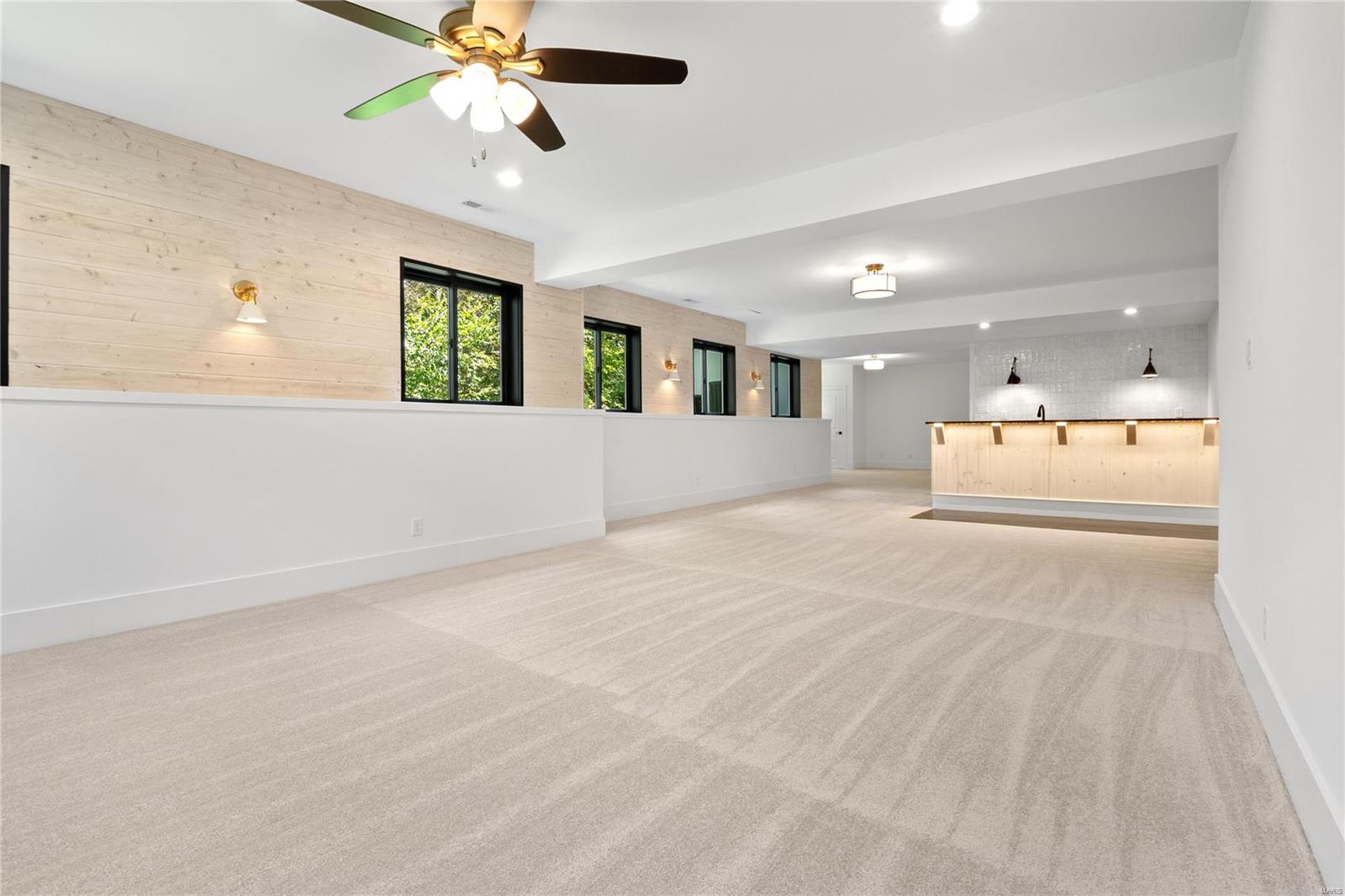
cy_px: 448
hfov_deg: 96.7
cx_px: 672
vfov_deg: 73.7
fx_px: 598
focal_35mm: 16
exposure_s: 1/5
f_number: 8
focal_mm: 8
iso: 400
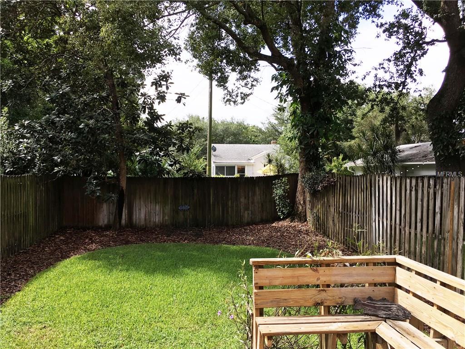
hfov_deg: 61.7
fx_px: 390
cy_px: 174
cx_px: 232
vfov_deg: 48.2
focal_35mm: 29
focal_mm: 4.15
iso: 25
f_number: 2.2
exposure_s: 1/605
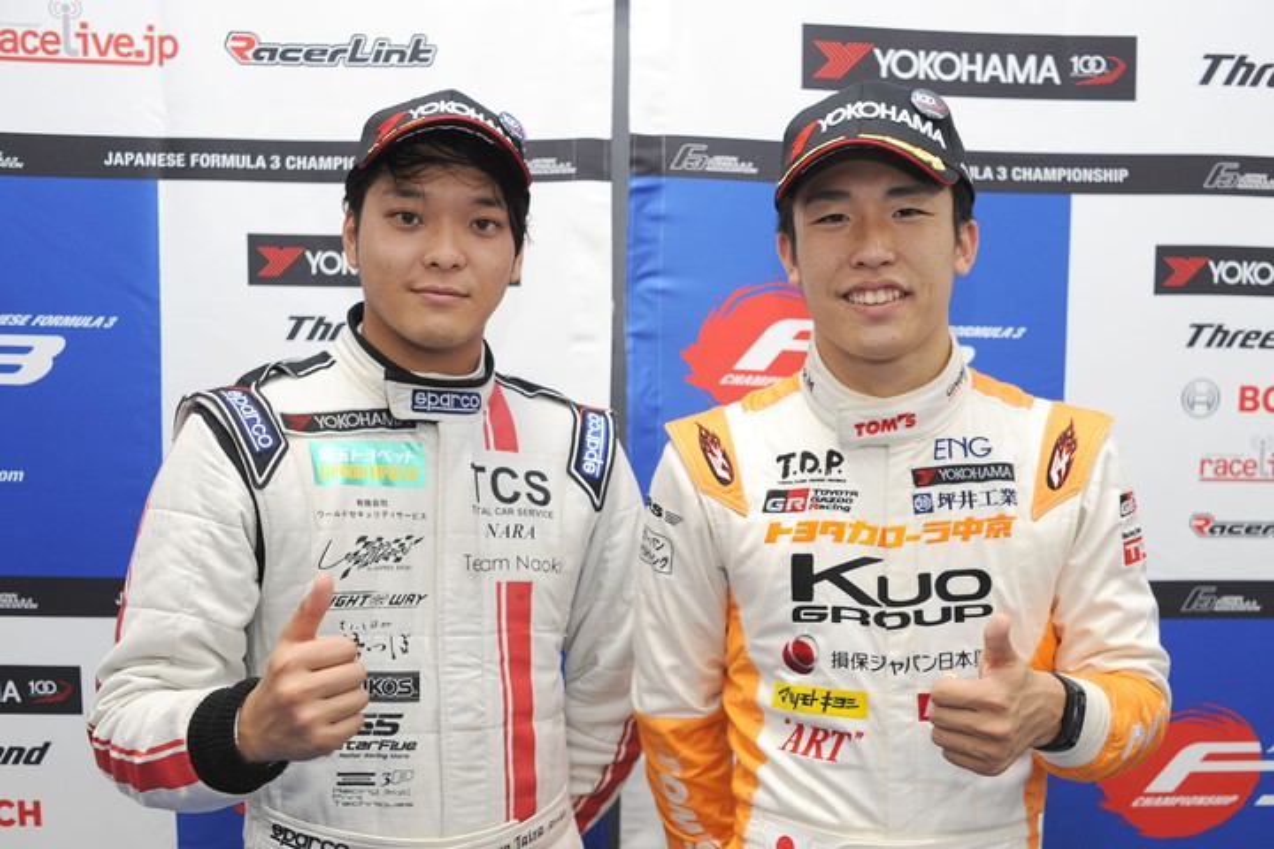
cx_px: 637
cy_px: 424
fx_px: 1239
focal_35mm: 35
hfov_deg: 54.4
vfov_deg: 37.9
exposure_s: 1/60
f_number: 2
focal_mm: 35
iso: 200
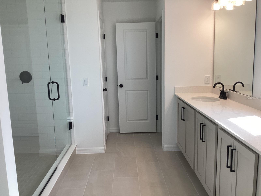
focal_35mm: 31
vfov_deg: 45.4
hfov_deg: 58.4
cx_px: 130
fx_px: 234
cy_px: 98
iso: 32
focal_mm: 3.3
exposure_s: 1/120
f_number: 2.4
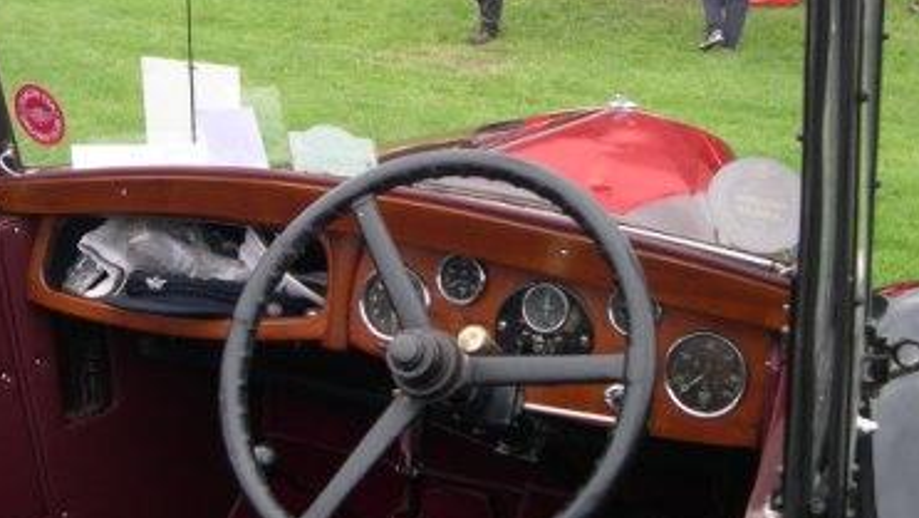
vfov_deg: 23.8
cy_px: 159
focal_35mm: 50
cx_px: 367
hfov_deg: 41.1
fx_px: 1219
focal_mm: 8
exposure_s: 1/357
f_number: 2.8
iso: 100
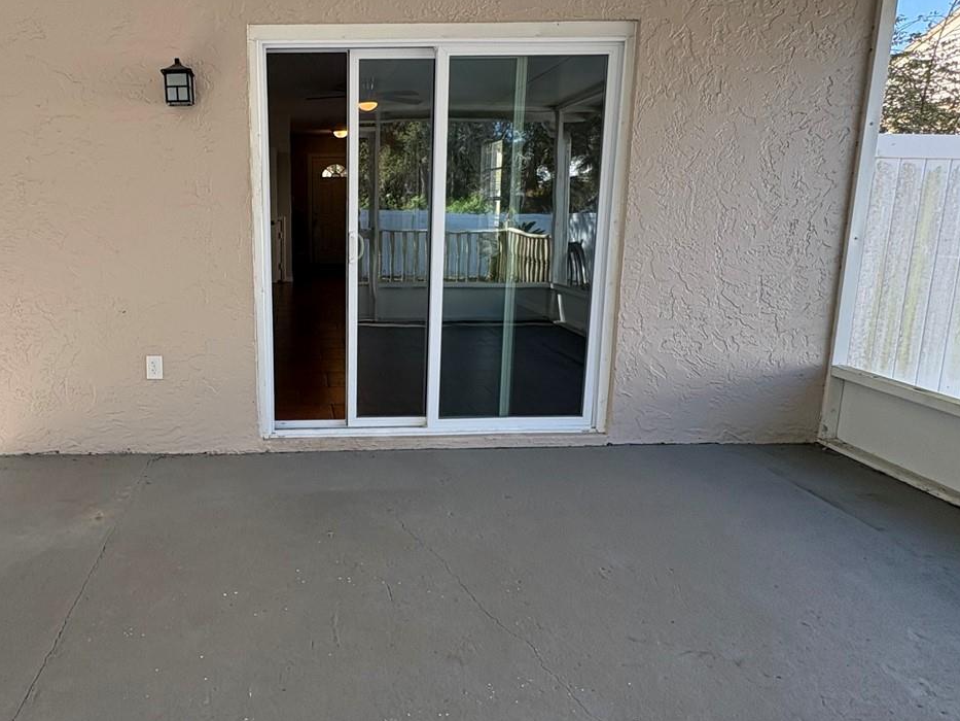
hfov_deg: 68.9
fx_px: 666
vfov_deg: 56.7
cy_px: 329
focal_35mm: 24
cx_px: 295
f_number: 2.2
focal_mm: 2.22
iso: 64
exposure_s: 1/151
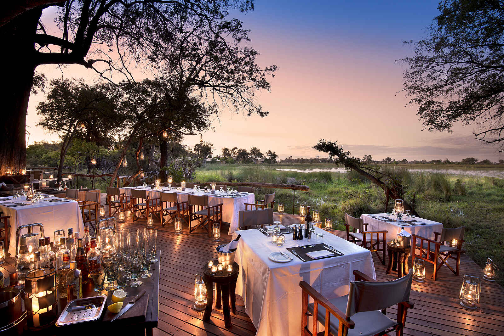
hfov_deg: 96.7
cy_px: 168
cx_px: 252
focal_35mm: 16
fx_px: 224
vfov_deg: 73.8
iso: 200
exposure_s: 4
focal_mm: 16
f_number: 9.5
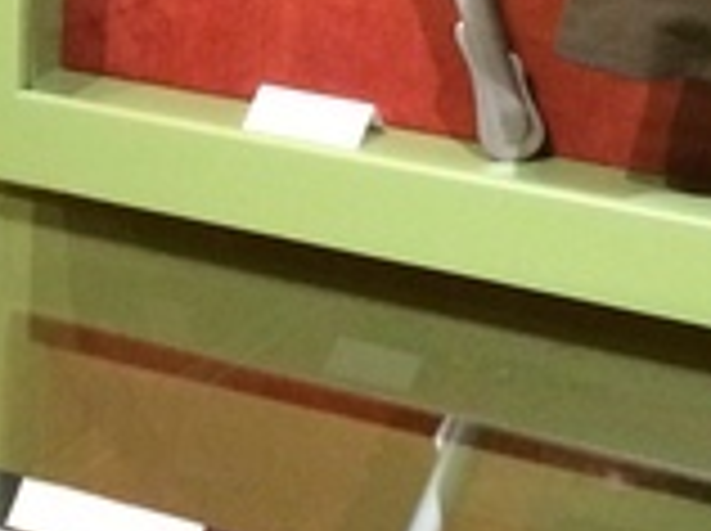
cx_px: -14
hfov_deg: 12.8
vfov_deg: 9.3
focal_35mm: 152
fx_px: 3117
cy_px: -405
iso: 250
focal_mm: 4.12
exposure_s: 1/30
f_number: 2.2
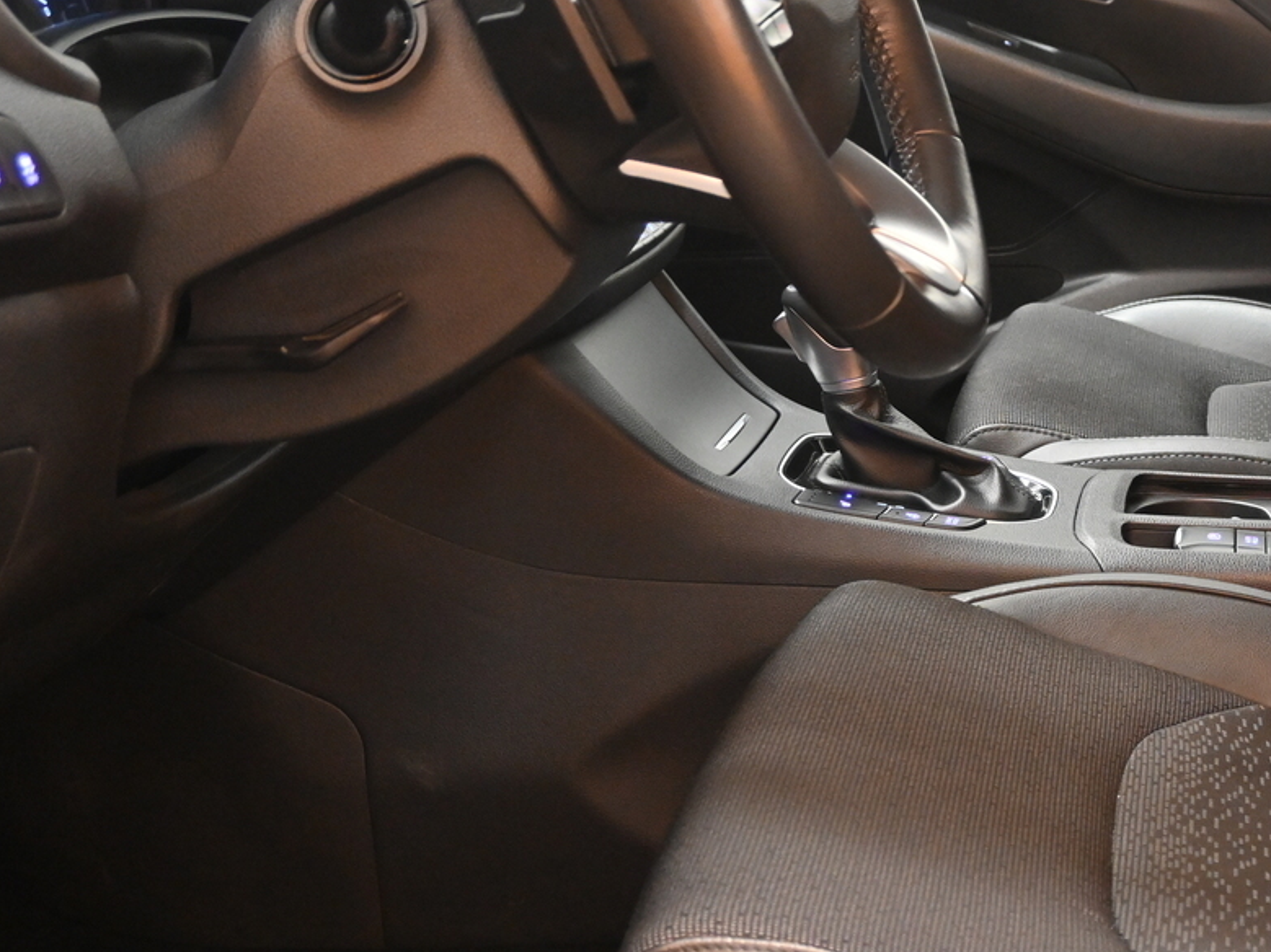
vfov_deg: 23.8
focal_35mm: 62
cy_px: 404
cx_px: 1163
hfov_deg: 30.0
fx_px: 2258
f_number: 3.8
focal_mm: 20.5
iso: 2500
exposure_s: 1/30
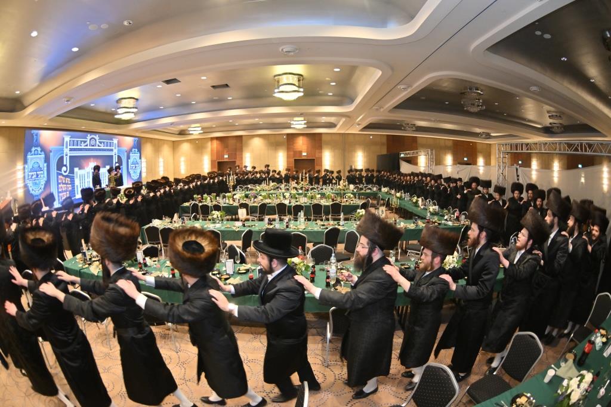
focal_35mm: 15
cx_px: 306
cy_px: 204
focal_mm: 10.5
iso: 500
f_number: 2.8
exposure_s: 1/80
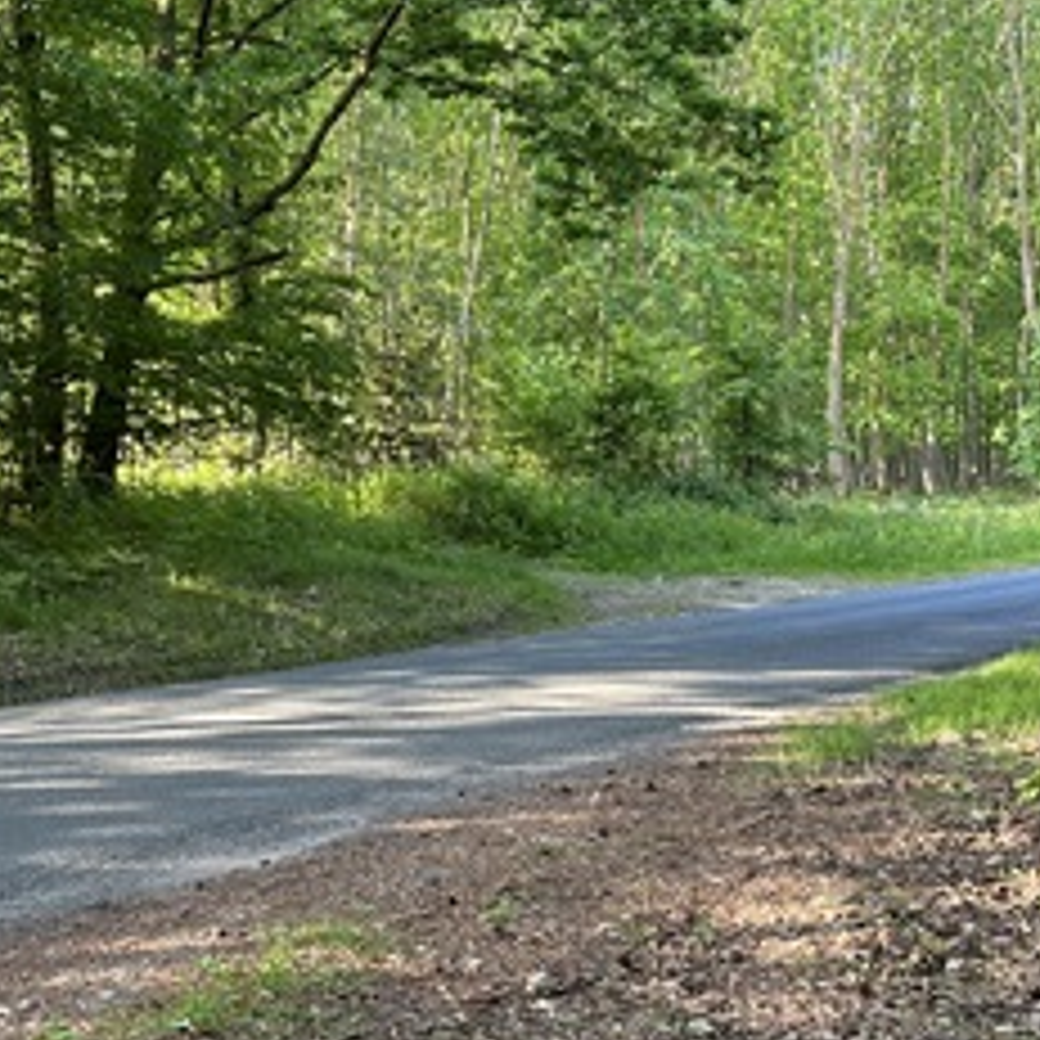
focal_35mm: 55
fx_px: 1869
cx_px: 158
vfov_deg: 31.1
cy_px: 531
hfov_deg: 30.1
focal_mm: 6.86
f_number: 1.78
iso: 100
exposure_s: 1/138
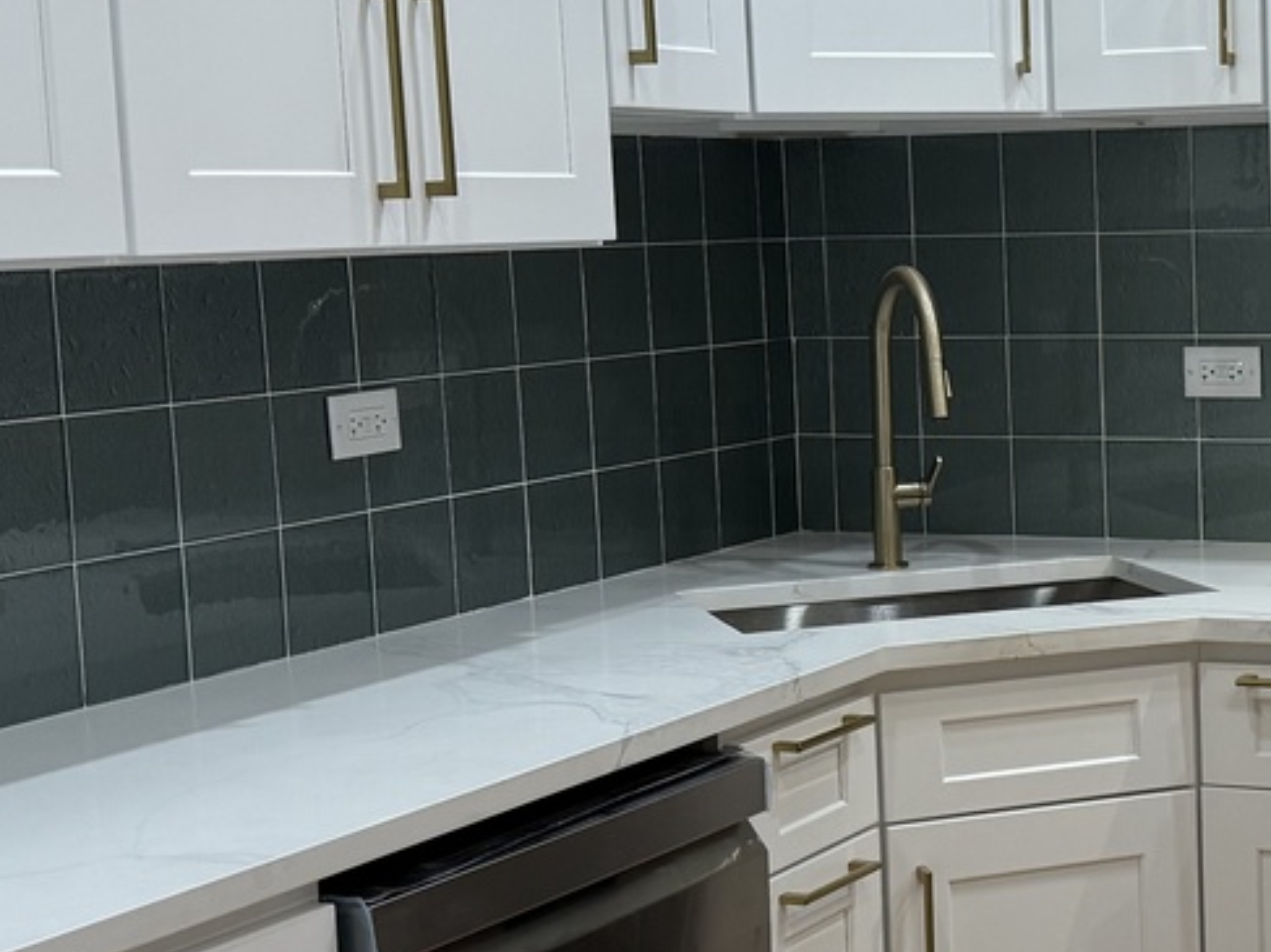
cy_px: 519
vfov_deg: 20.7
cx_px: 1224
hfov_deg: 26.2
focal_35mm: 71
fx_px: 2606
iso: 200
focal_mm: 6.76
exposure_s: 1/120
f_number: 1.78
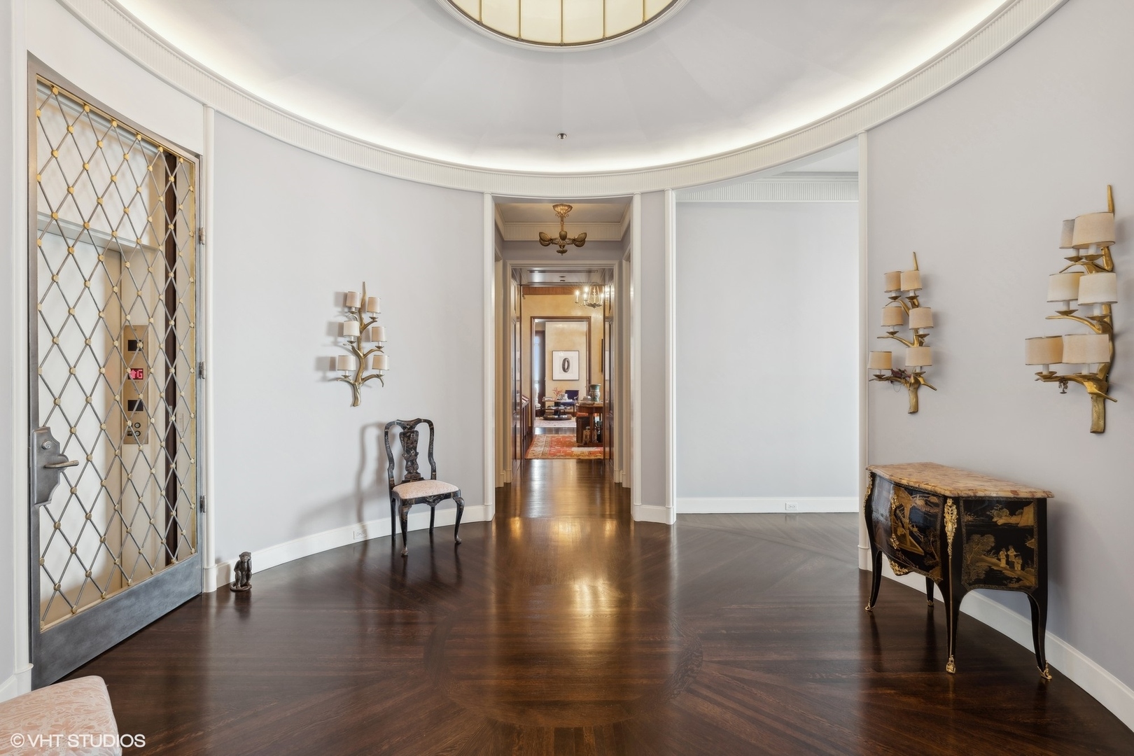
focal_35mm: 16
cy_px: 378
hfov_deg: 96.7
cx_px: 567
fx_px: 504
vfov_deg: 73.7
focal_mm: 16
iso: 320
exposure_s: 1/5
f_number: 8
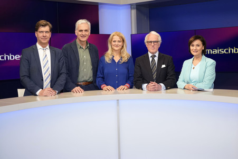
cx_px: 119
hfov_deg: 60.3
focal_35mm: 31
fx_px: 205
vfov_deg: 42.3
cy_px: 80
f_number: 5
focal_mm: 31
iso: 2000
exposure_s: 1/160
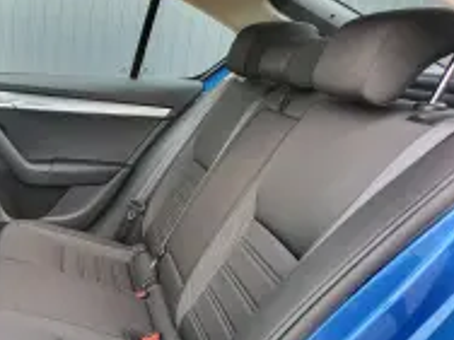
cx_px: 39
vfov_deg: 30.7
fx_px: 603
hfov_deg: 38.2
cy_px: 272
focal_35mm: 46
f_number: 1.8
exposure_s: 1/100
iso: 160
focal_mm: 5
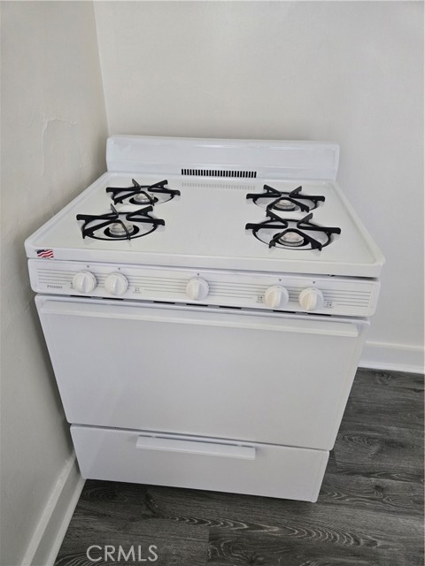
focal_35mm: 23
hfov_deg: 58.9
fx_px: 377
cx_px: 212
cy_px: 283
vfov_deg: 73.9
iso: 640
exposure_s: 1/120
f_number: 1.8
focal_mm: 5.4
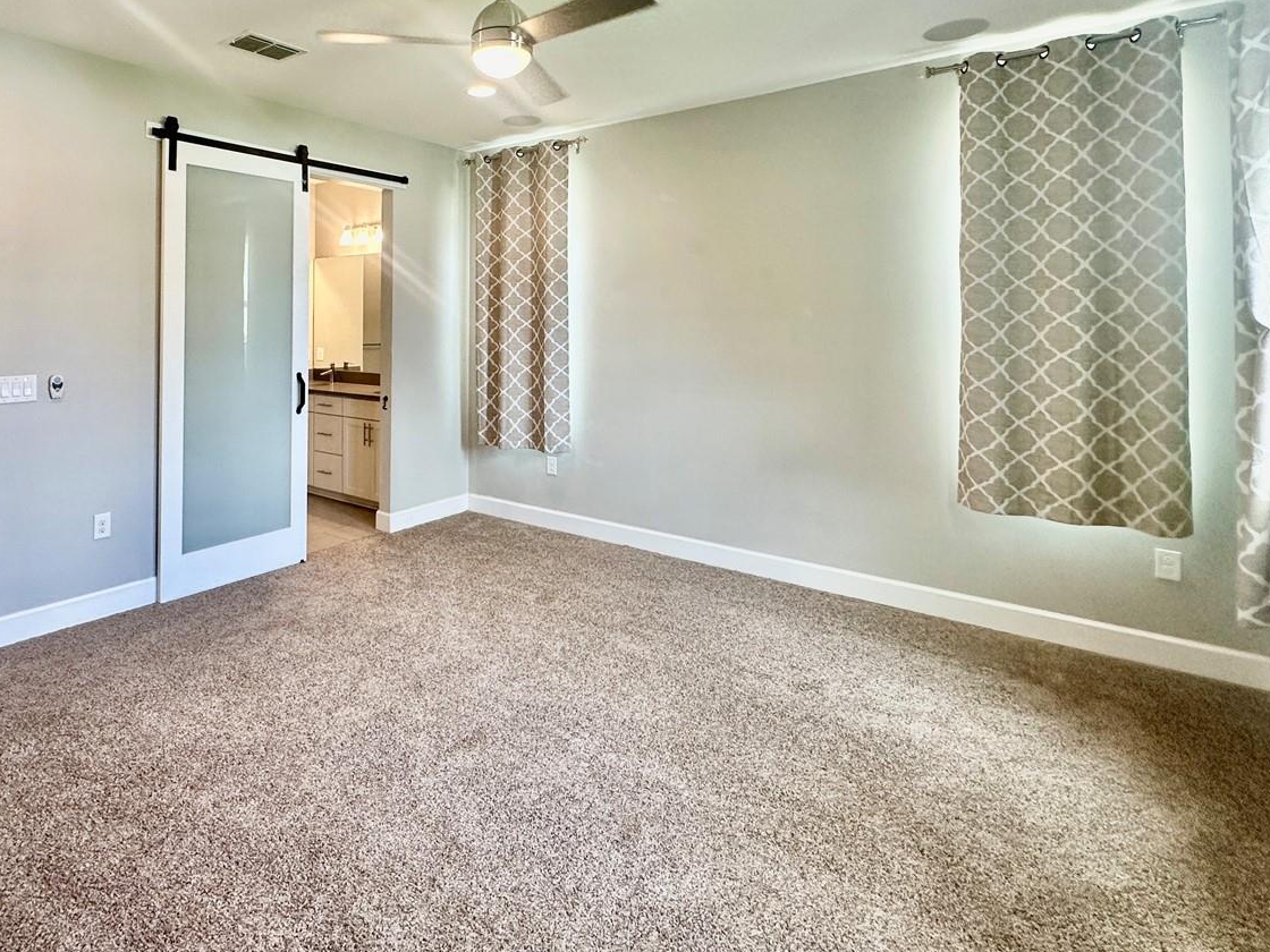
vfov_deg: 64.0
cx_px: 477
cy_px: 305
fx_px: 734
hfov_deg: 80.3
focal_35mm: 20
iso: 200
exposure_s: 1/120
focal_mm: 2.22
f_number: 2.2
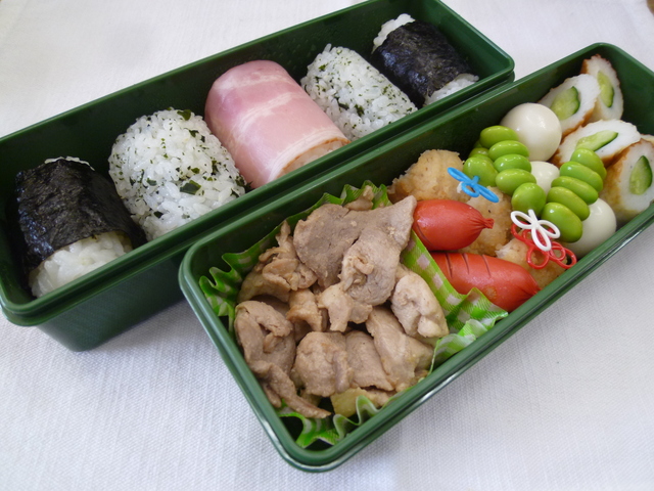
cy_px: 246
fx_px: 453
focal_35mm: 24
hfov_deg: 71.6
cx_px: 327
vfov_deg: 56.8
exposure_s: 1/60
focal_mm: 4.3
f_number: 2.2
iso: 125
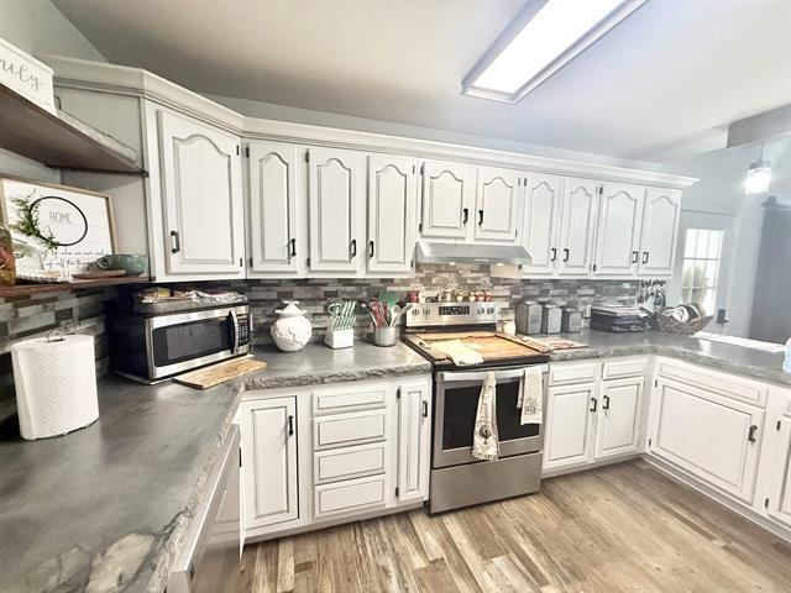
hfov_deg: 102.1
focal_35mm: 14
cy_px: 296
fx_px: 320
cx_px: 396
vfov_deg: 85.7
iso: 250
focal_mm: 2.22
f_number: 2.2
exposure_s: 1/120
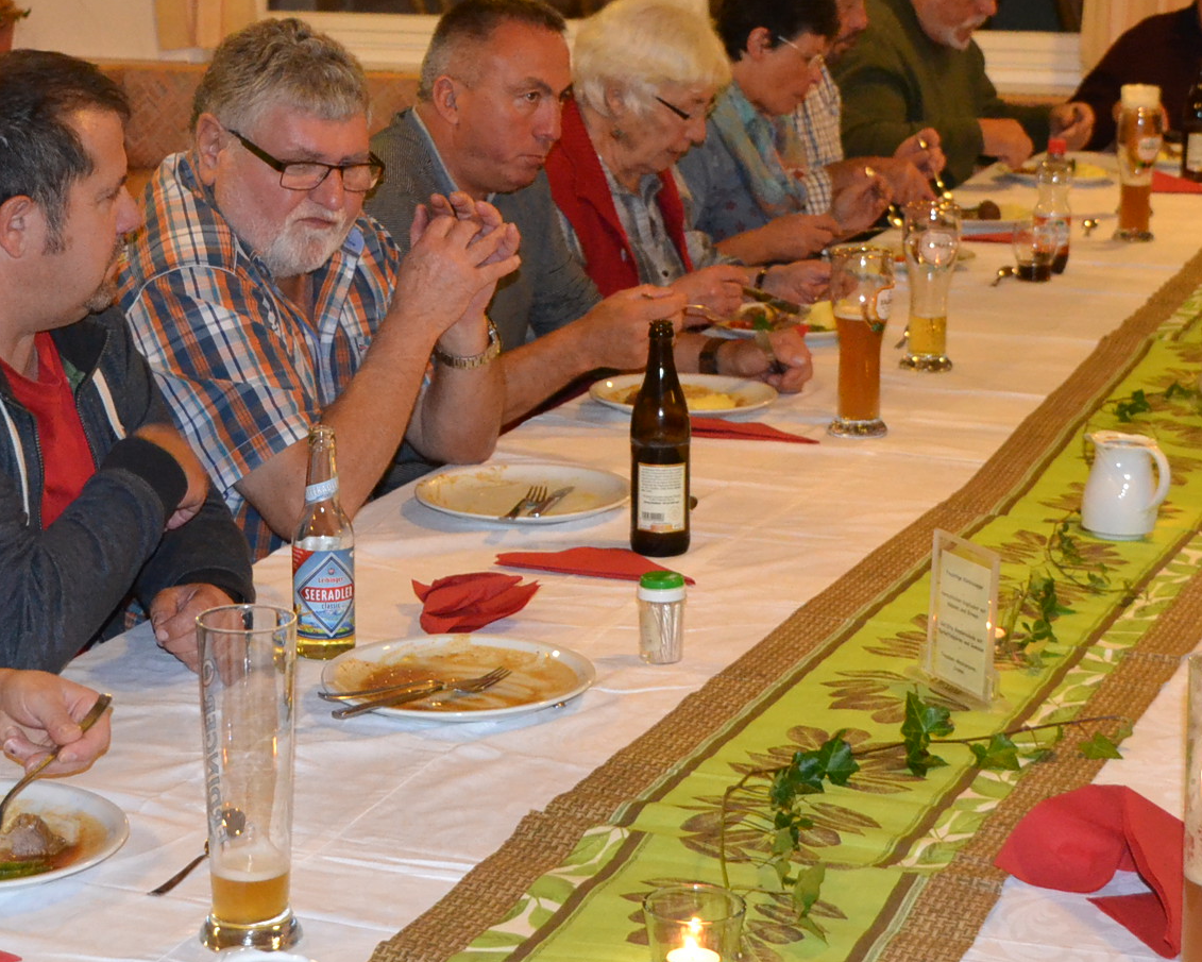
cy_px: 480
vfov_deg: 17.9
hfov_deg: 22.2
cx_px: 526
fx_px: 3060
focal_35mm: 86
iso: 2500
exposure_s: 1/60
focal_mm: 30
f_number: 4
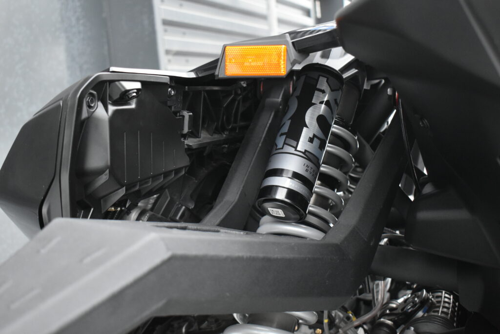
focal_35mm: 44
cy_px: 167
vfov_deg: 30.9
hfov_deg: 45.0
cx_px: 250
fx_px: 604
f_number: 4.2
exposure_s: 1/125
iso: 2500
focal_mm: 29
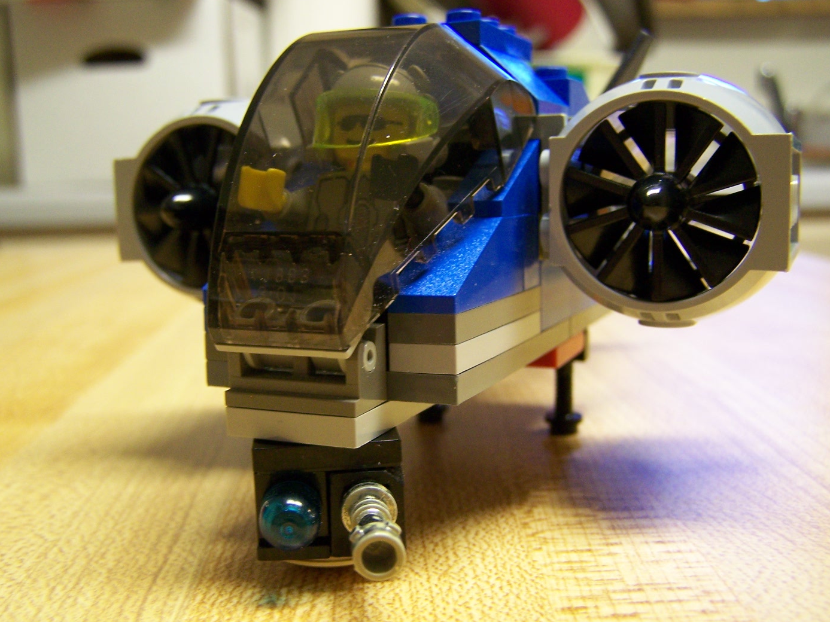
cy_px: 317
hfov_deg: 45.8
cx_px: 412
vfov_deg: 35.1
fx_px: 983
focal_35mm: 41
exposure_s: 1/8
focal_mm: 6.3
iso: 160
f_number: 2.8
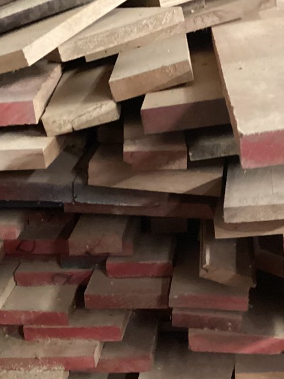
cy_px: 316
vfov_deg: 25.8
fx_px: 810
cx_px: 153
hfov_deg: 19.9
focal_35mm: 74
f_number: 2.4
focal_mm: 3.3
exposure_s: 1/15
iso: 640
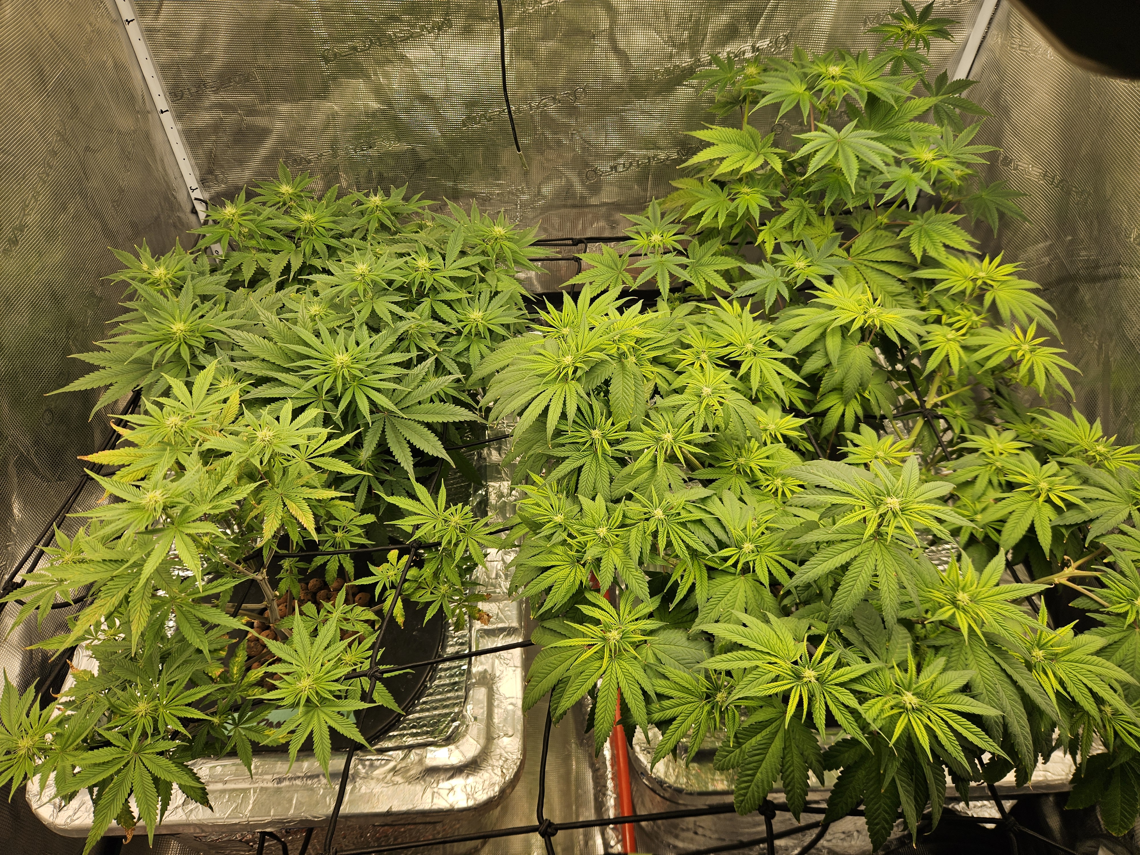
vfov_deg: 58.9
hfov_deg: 73.9
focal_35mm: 23
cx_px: 570
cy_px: 428
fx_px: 757
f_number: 1.8
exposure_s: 1/832
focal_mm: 5.4
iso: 25
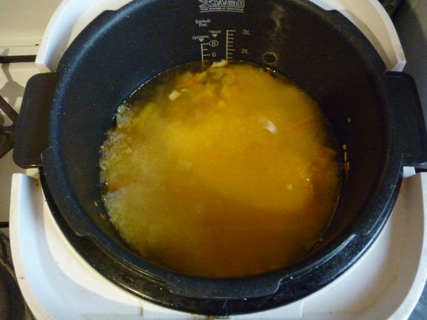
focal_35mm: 33
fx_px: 407
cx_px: 214
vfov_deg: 43.0
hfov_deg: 55.3
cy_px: 160
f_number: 2.8
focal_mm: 5.5
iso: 800
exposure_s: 1/20
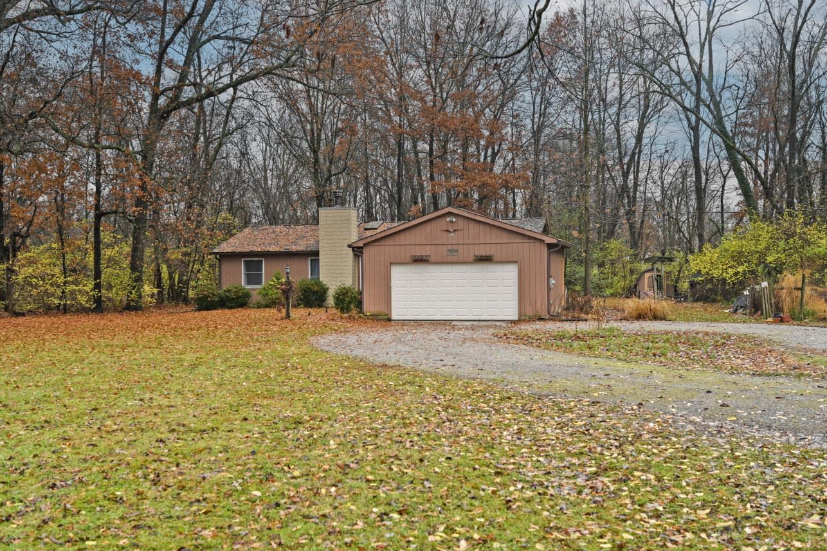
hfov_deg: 54.4
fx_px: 804
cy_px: 279
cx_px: 413
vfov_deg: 37.8
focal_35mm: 35
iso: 320
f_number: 4
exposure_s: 1/250
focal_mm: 30
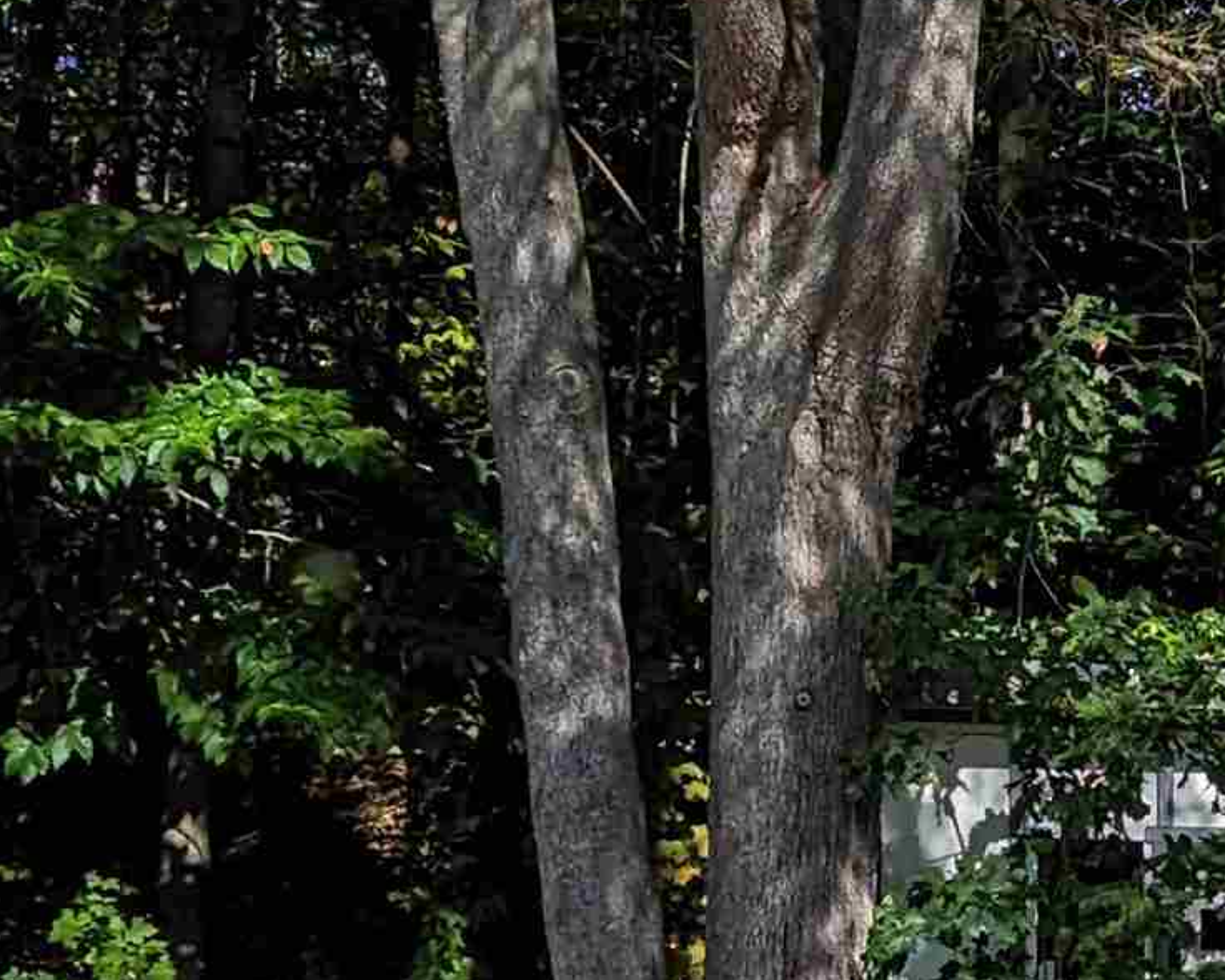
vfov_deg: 7.8
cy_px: 1521
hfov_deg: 9.7
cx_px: 1601
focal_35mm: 195
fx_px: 7071
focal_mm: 6.81
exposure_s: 1/1689
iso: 41
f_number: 1.85
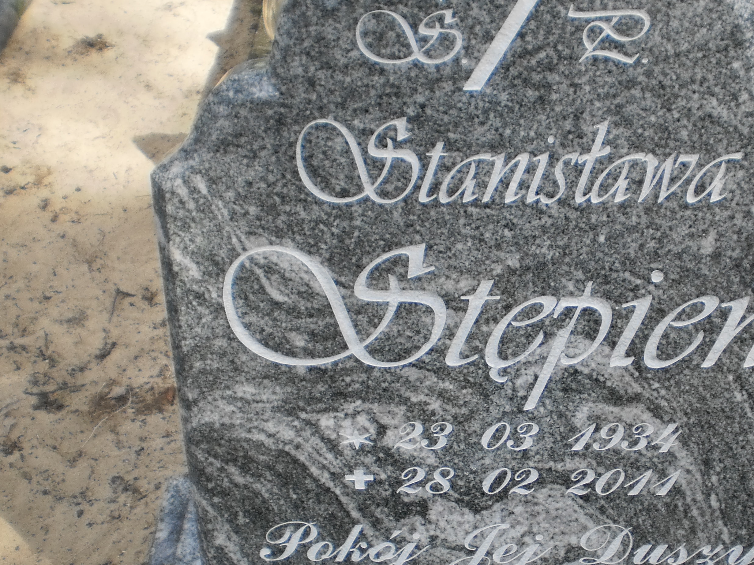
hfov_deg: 32.9
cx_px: 509
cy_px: 316
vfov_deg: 25.2
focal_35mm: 58
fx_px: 1263
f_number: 3.1
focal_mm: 6.3
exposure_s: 1/400
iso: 100
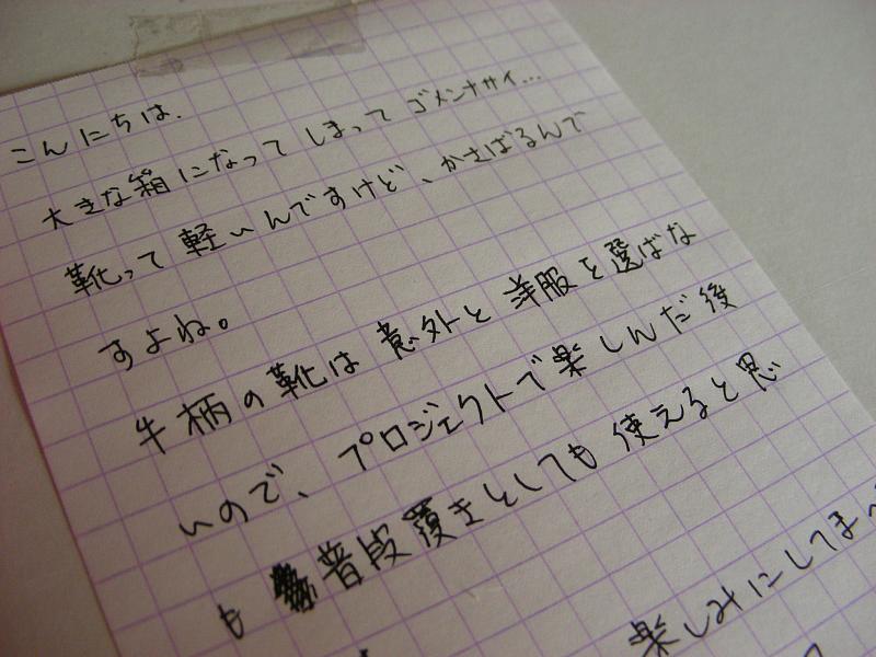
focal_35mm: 38
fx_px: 962
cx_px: 438
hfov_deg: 49.0
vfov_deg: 37.7
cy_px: 328
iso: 200
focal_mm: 6.3
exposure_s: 1/32.4
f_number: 3.5
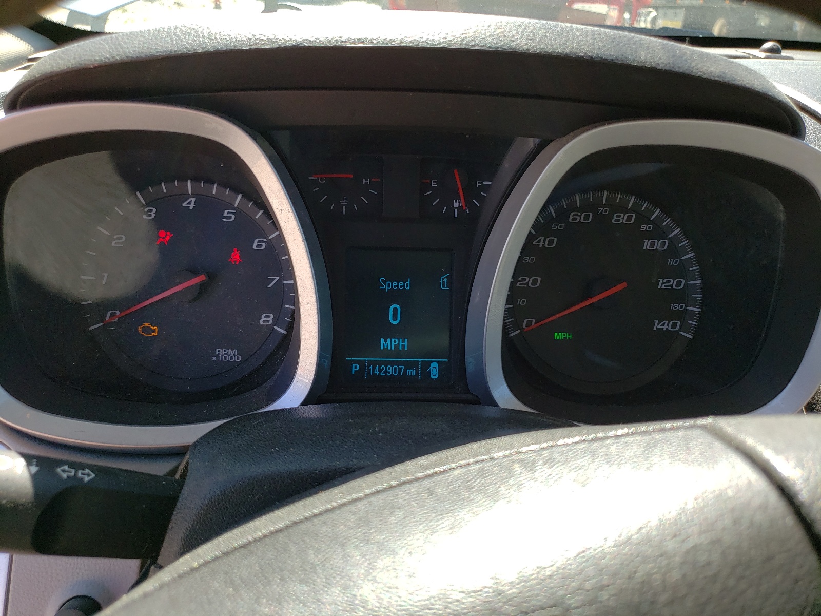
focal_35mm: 26
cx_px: 410
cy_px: 308
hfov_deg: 67.3
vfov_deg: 53.1
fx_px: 617
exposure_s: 1/455
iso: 50
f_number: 1.5
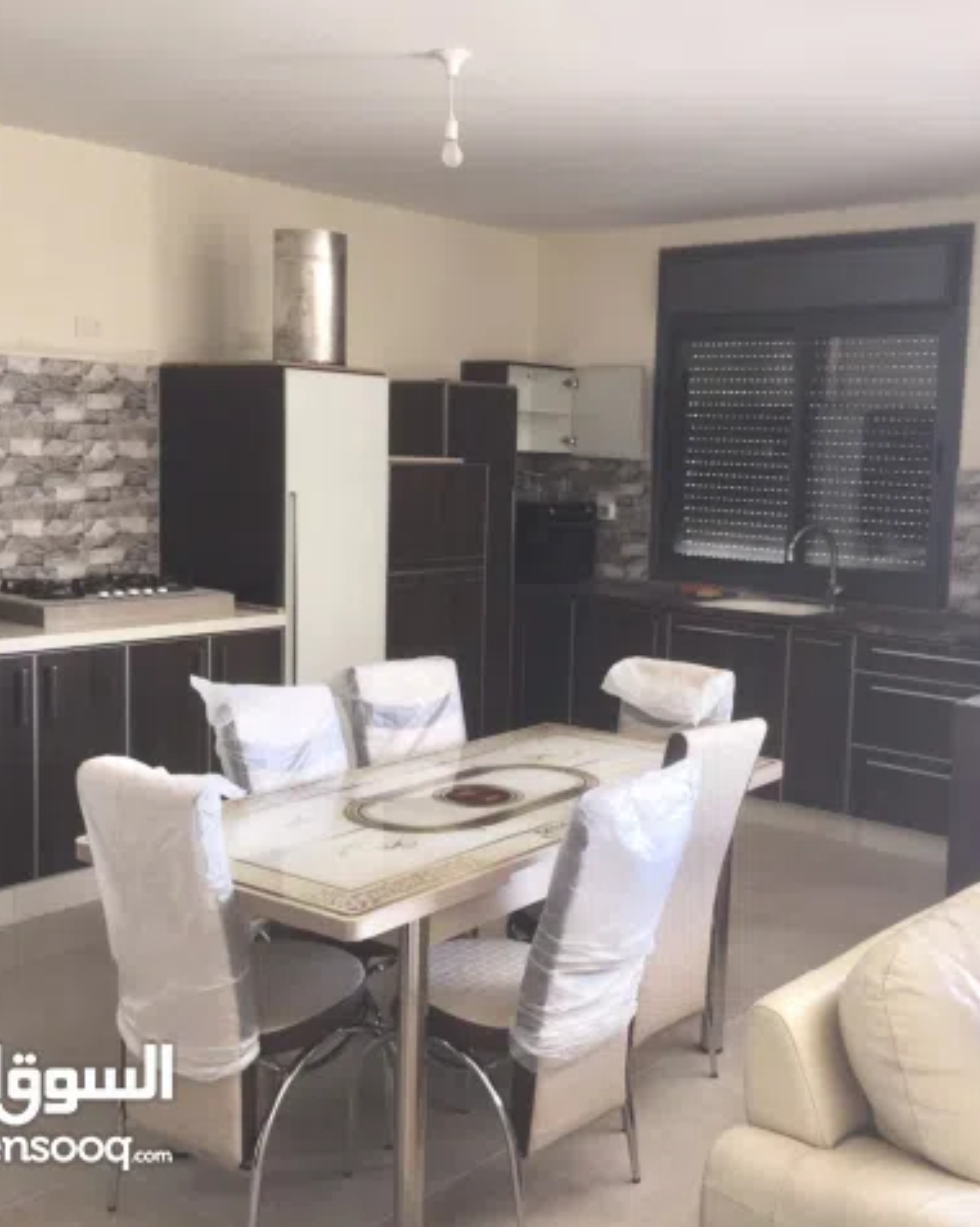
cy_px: 615
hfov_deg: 39.0
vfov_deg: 48.0
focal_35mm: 38
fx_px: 1379
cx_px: 558
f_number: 2.2
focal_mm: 4.15
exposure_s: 1/34
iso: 32
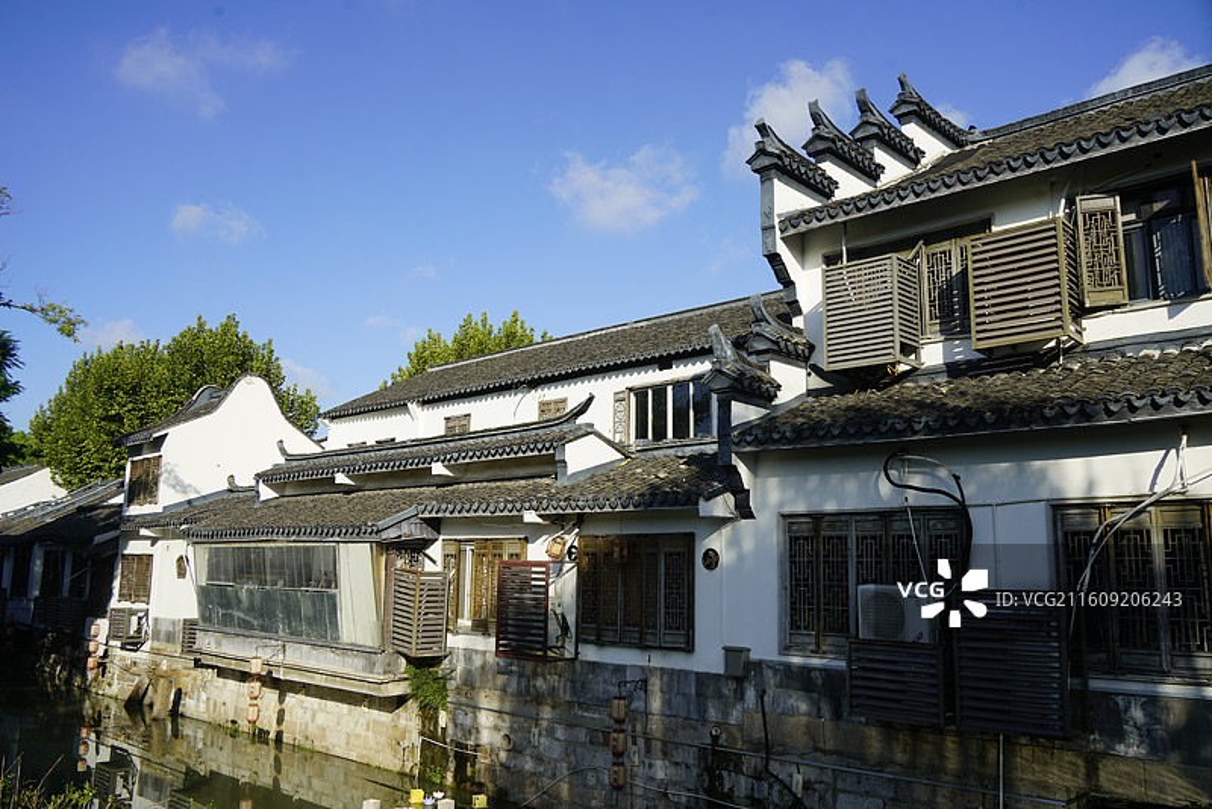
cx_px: 606
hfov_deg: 65.5
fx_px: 943
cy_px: 404
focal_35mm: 28
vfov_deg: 46.4
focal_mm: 28
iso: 100
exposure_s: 1/125
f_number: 9
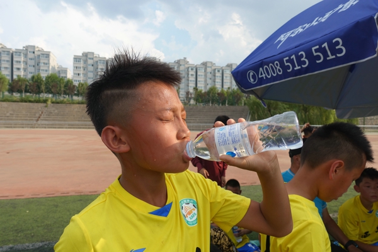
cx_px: 189
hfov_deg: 73.7
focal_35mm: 24
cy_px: 126
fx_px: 252
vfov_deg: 53.1
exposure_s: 1/640
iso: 125
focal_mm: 8.8
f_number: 4
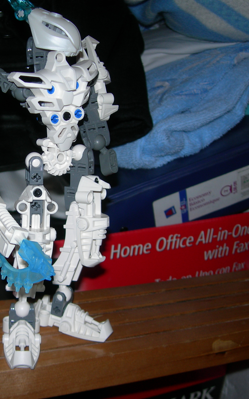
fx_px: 586
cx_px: 44
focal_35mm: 54
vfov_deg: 37.5
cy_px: 199
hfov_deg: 23.6
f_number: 2.8
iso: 50
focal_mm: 7.8
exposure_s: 1/60.1
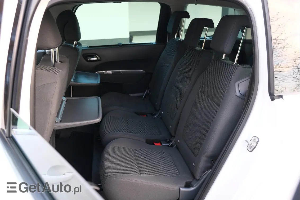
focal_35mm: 32
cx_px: 150
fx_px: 267
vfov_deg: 41.1
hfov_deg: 58.7
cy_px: 100
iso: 320
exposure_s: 1/75
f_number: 3.2
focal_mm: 21.4
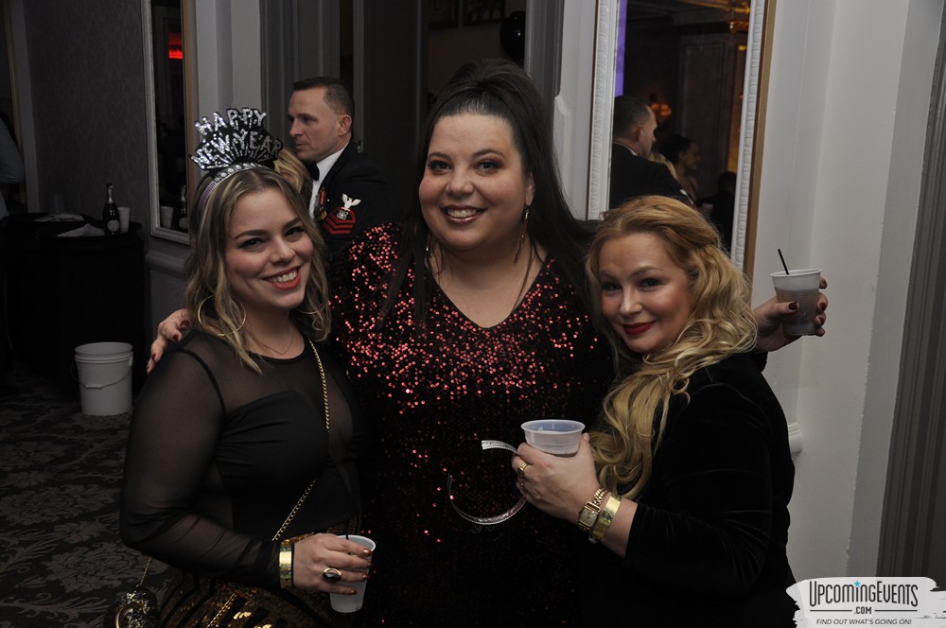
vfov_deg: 35.4
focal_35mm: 38
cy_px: 314
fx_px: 984
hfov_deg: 51.3
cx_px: 473
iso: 400
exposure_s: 1/60
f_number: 5
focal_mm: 25
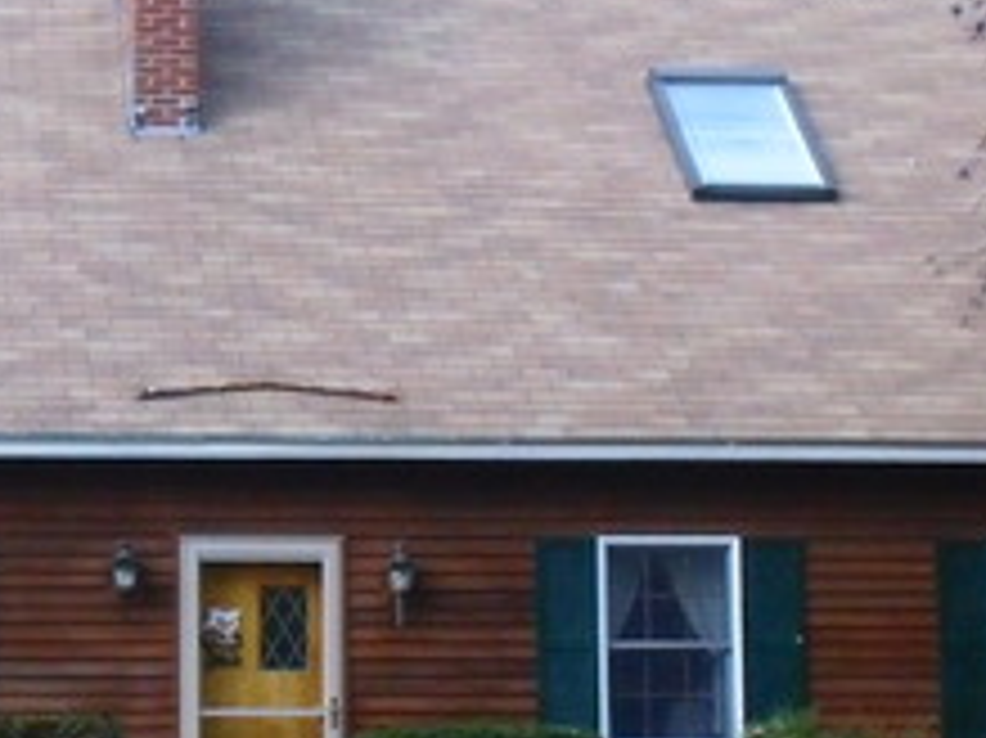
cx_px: 329
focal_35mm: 114
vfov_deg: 12.9
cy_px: 621
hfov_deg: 17.2
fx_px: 3245
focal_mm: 6.51
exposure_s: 1/50
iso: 400
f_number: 3.1
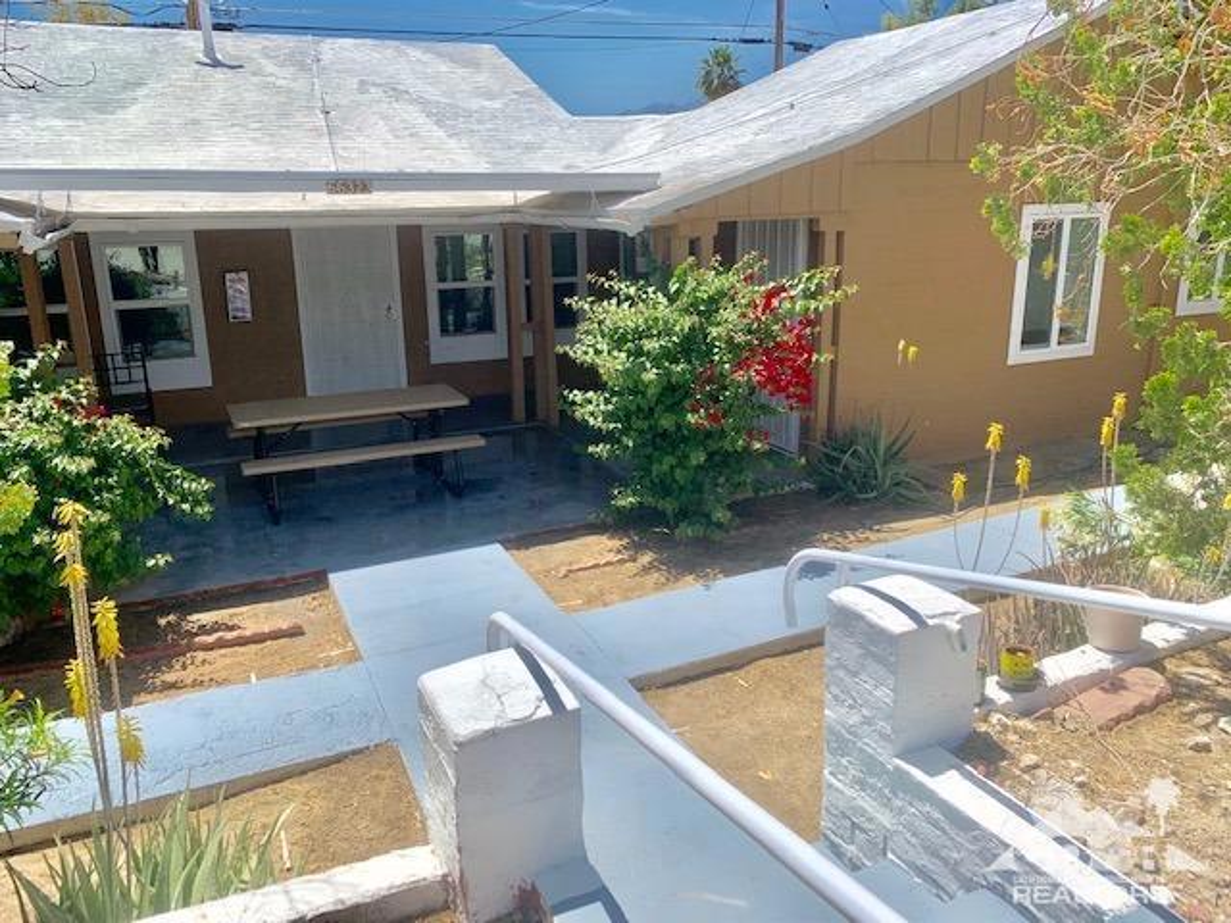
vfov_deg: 53.1
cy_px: 462
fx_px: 925
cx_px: 616
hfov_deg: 67.3
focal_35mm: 26
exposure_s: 1/3401
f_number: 1.8
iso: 25
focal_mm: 4.25
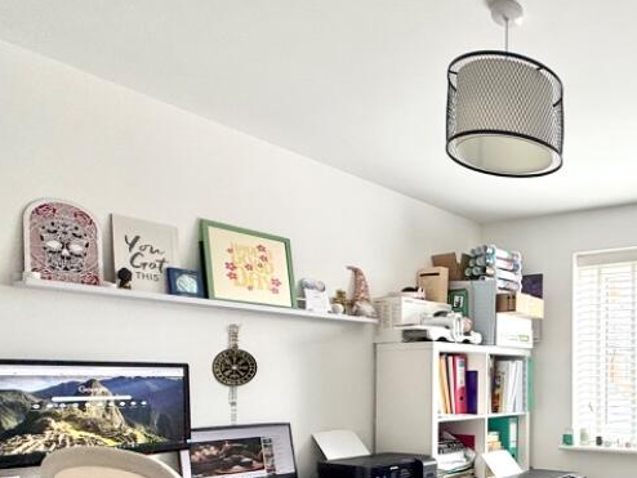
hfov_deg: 49.1
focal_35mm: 29
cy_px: 372
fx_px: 534
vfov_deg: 46.1
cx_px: 651
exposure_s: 1/119
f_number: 2.2
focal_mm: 2.22
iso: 64
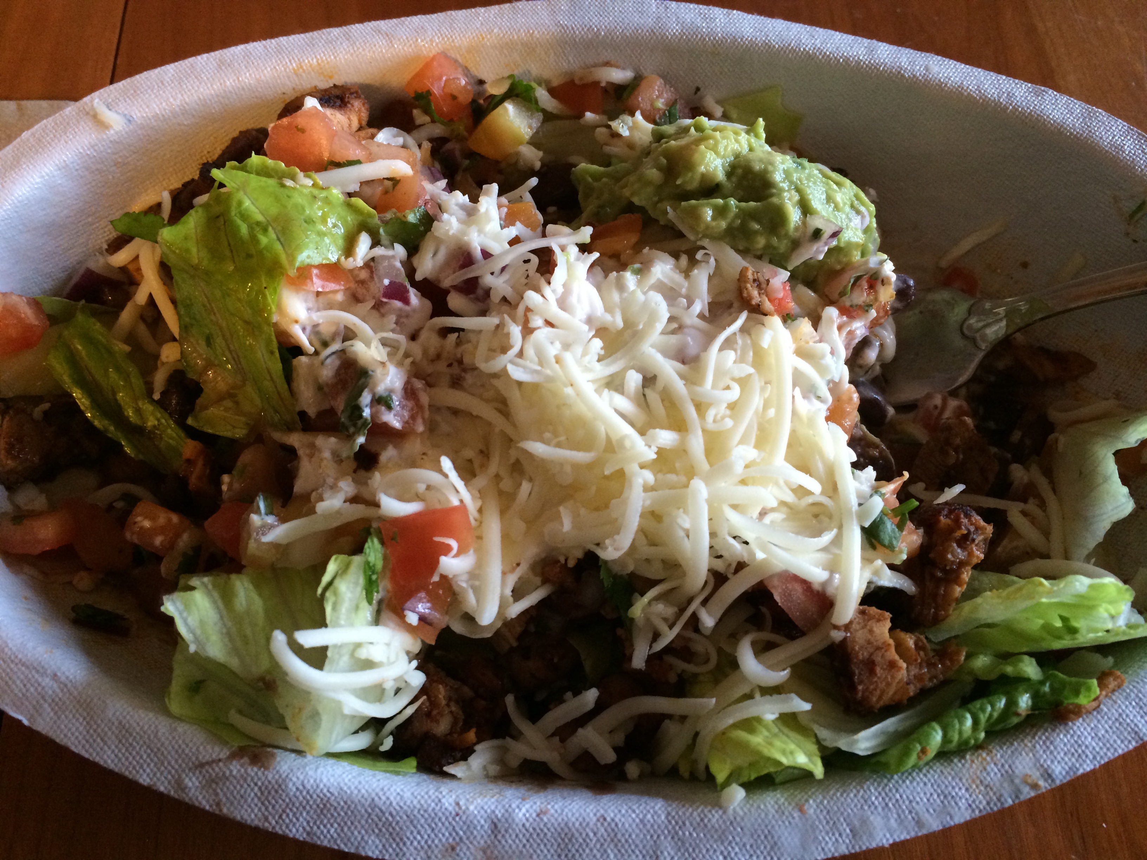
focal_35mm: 30
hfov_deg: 60.0
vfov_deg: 46.8
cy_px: 430
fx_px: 994
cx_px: 574
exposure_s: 1/30
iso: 200
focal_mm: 4.12
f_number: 2.2
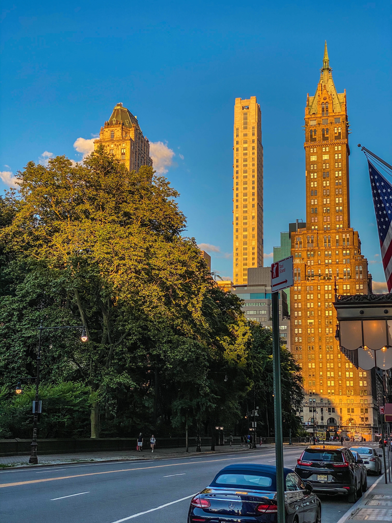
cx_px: 196
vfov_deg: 36.8
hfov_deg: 28.0
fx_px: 785
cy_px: 262
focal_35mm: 52
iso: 20
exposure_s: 1/255
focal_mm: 6
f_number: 2
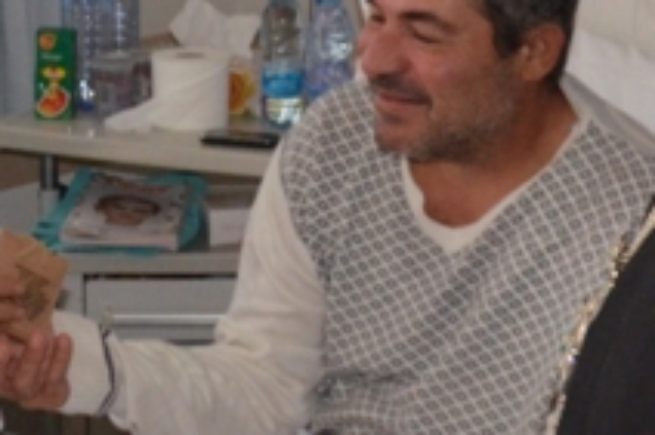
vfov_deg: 11.1
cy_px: -43
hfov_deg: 16.7
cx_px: 195
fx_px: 2218
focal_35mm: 122
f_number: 6.3
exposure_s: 1/160
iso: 2000
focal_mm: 18
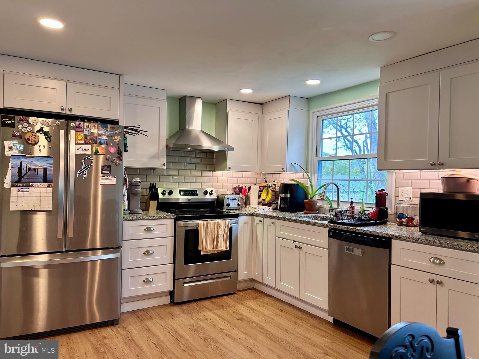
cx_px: 240
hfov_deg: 67.3
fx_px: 360
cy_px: 180
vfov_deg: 53.1
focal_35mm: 26
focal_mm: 5.7
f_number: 1.5
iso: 80
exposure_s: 1/120
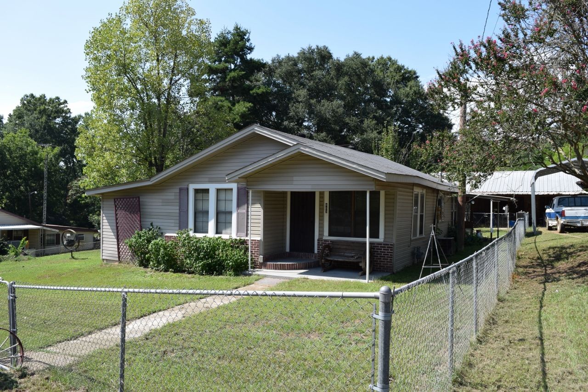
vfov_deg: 47.9
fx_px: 441
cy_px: 196
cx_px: 294
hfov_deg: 67.4
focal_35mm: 27
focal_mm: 18
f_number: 9
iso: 200
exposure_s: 1/320
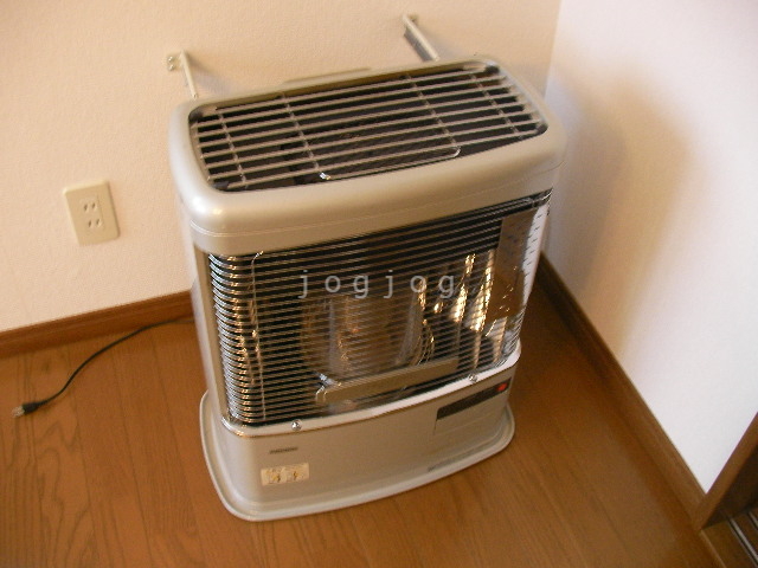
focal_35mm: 38
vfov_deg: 37.7
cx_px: 379
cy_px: 284
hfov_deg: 49.0
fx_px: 832
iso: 200
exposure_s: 1/15.7
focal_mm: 6.3
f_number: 3.5
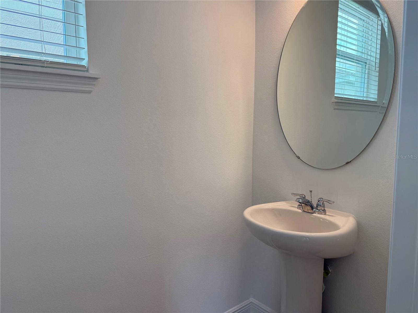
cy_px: 156
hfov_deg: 71.6
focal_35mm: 24
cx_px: 209
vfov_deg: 56.8
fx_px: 290
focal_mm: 6.76
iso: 100
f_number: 1.78
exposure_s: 1/329
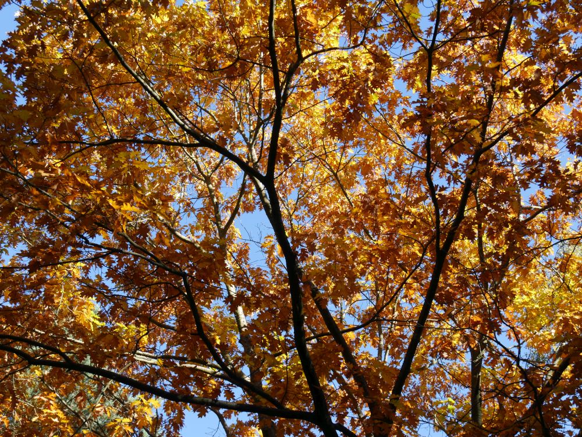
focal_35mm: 52
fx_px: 875
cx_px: 291
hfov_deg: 36.8
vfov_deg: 28.1
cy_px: 218
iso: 200
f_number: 5
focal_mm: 26
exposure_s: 1/160
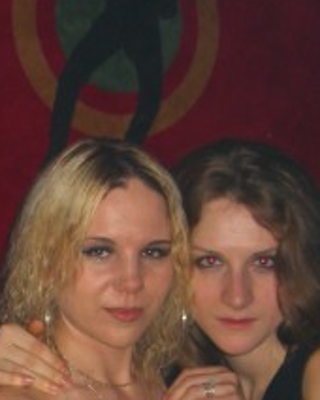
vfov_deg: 17.9
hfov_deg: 14.3
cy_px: 385
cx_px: -47
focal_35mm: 105
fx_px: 1241
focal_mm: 7.9
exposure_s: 1/60
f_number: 2.8
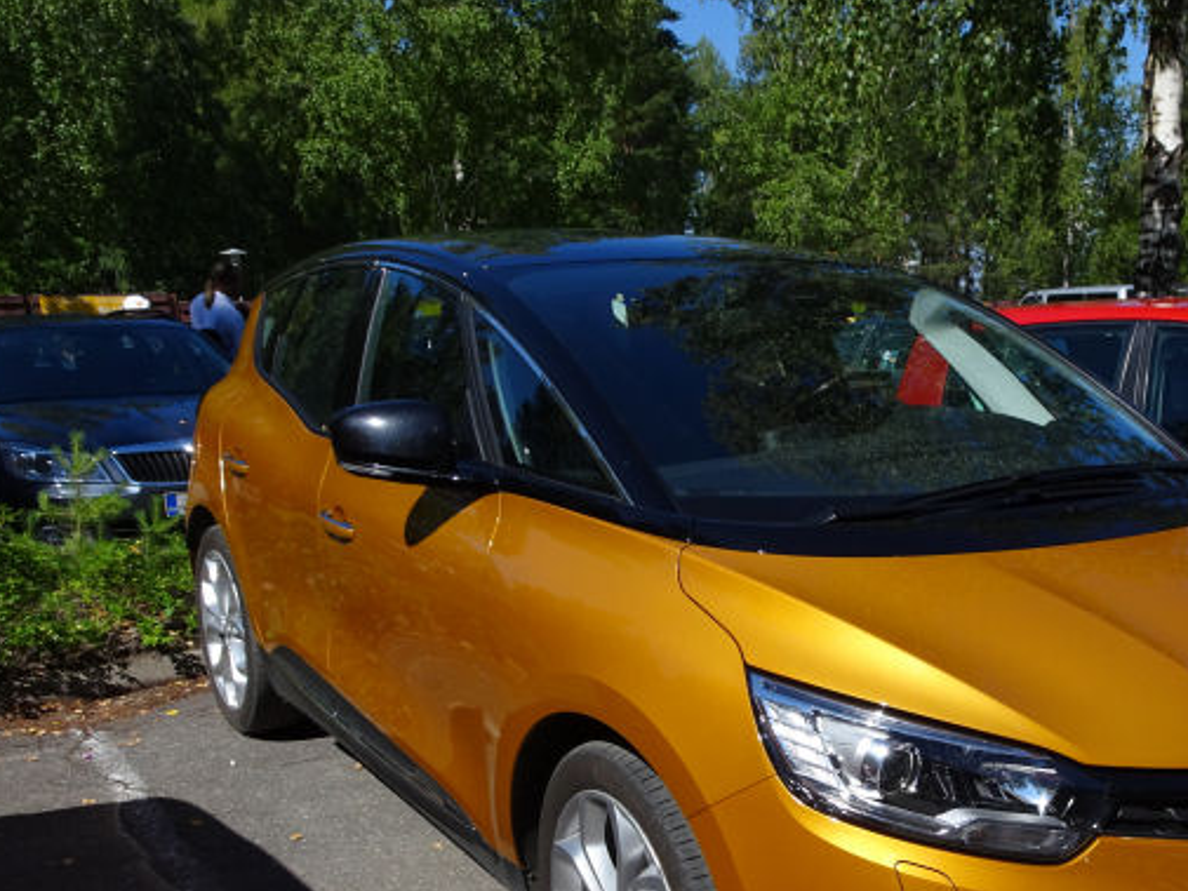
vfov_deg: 36.9
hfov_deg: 48.1
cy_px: 658
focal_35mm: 38
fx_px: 1304
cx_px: 795
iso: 80
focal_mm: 4.1
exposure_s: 1/1000
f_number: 3.5
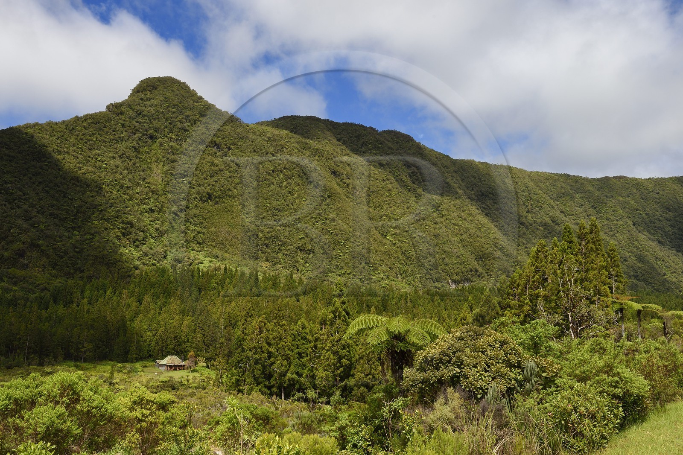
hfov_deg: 55.8
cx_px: 342
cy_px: 228
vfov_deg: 38.9
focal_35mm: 34
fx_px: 645
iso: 200
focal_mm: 34
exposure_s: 1/200
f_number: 13
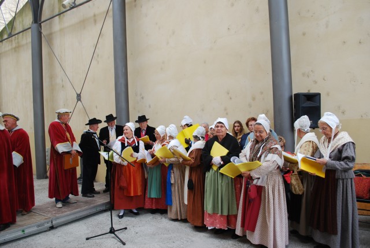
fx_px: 278
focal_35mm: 27
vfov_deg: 48.1
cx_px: 185
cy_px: 124
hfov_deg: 67.3
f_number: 4.5
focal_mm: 18
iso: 200
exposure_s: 1/80
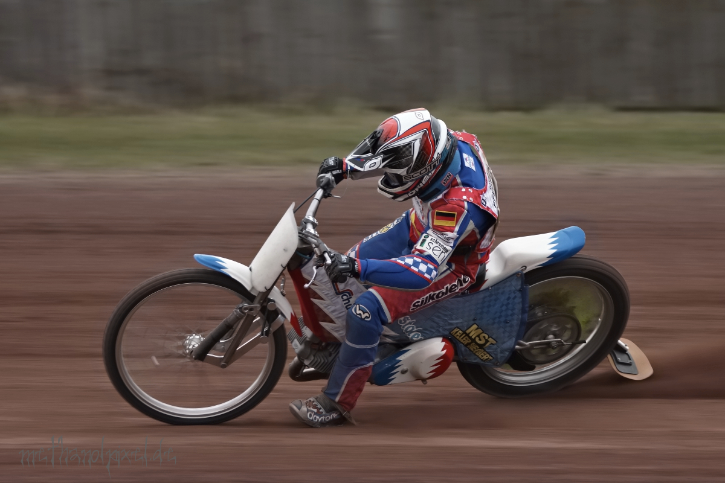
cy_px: 242
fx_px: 5437
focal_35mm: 270
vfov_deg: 5.1
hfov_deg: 7.6
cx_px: 362
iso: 125
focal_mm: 180
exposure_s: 1/320
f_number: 5
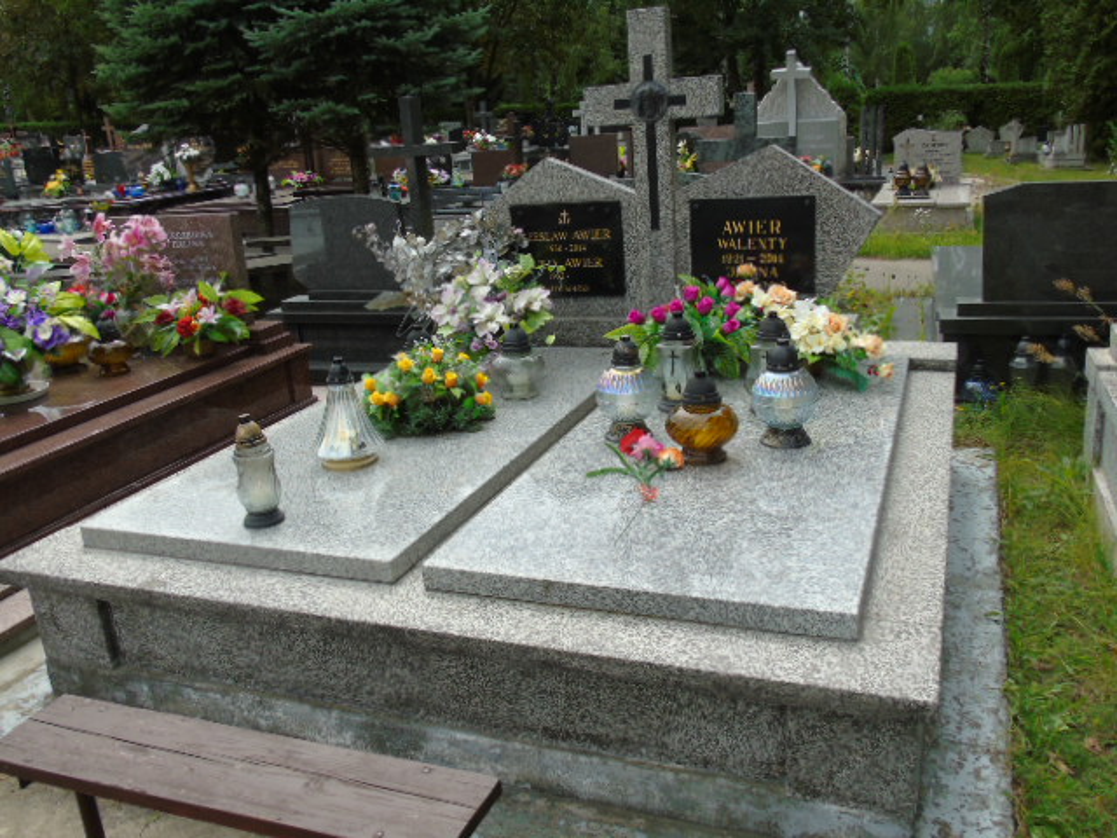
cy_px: 419
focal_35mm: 29
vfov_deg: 48.2
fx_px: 936
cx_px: 558
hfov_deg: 61.7
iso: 80
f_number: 3.6
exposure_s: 1/640
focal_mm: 5.2
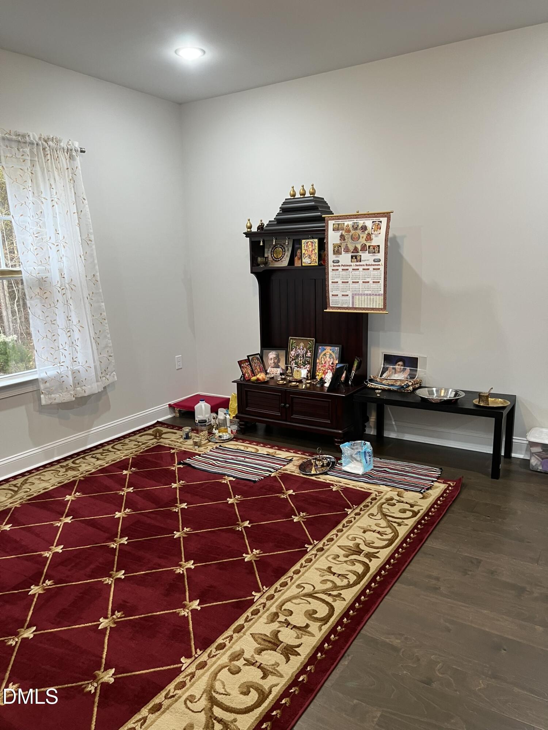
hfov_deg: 53.1
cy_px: 365
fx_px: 549
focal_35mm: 26
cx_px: 274
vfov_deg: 67.3
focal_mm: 5.7
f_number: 1.5
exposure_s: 1/60
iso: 100
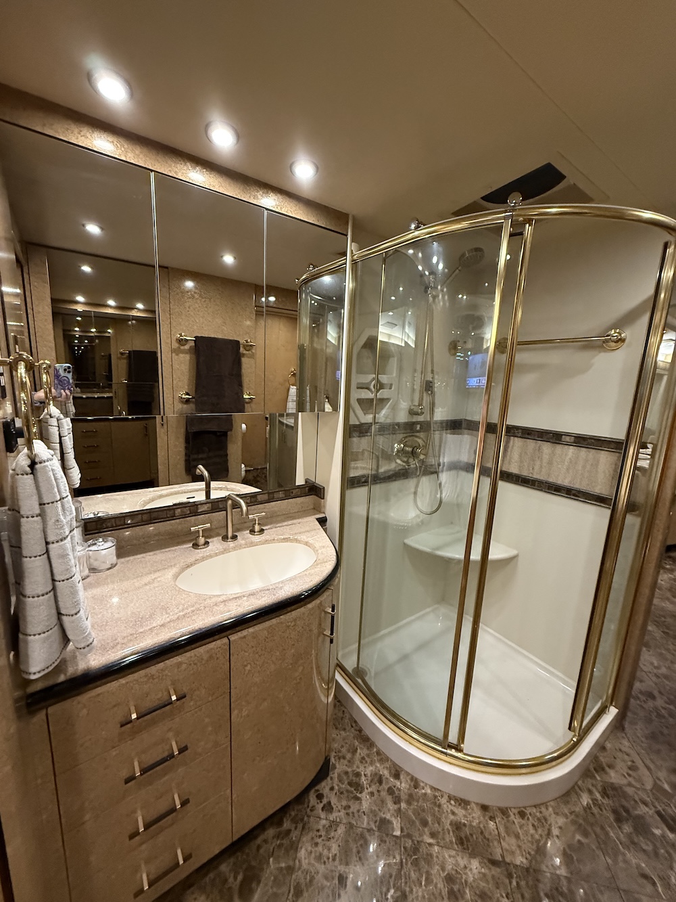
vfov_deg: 102.1
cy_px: 451
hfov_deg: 85.7
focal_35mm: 14
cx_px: 338
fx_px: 364
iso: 640
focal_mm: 2.22
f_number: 2.2
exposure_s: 1/51
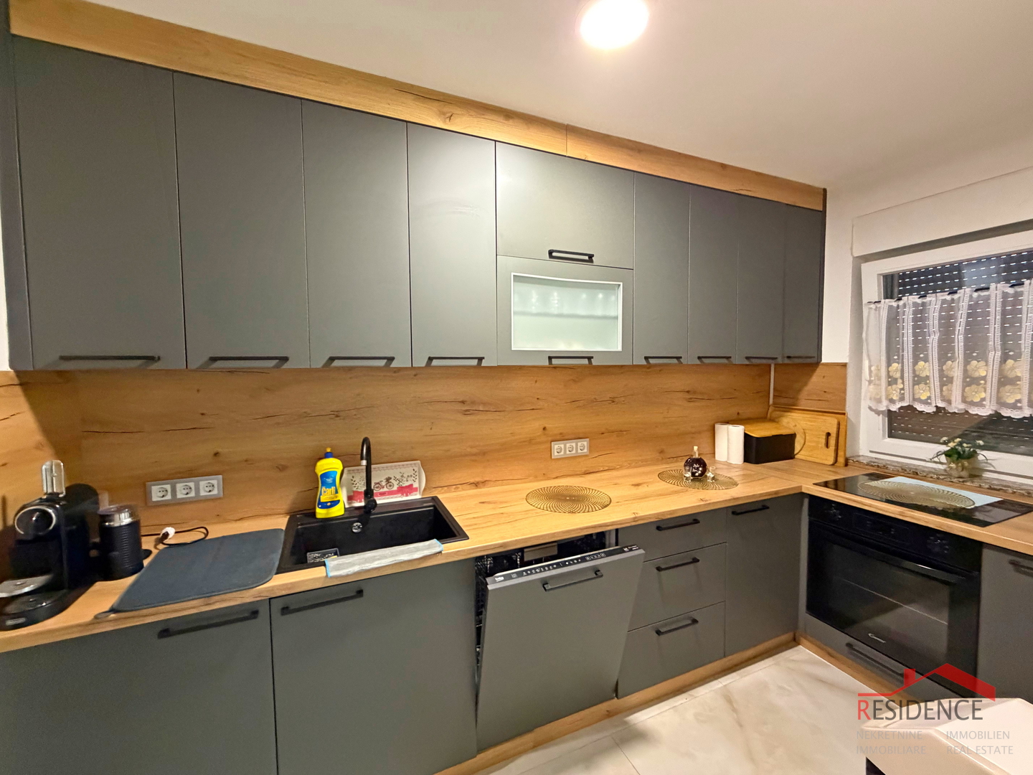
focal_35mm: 14
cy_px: 388
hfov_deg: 102.1
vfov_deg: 85.7
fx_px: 418
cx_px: 516
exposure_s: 1/50
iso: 640
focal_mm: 2.22
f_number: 2.2
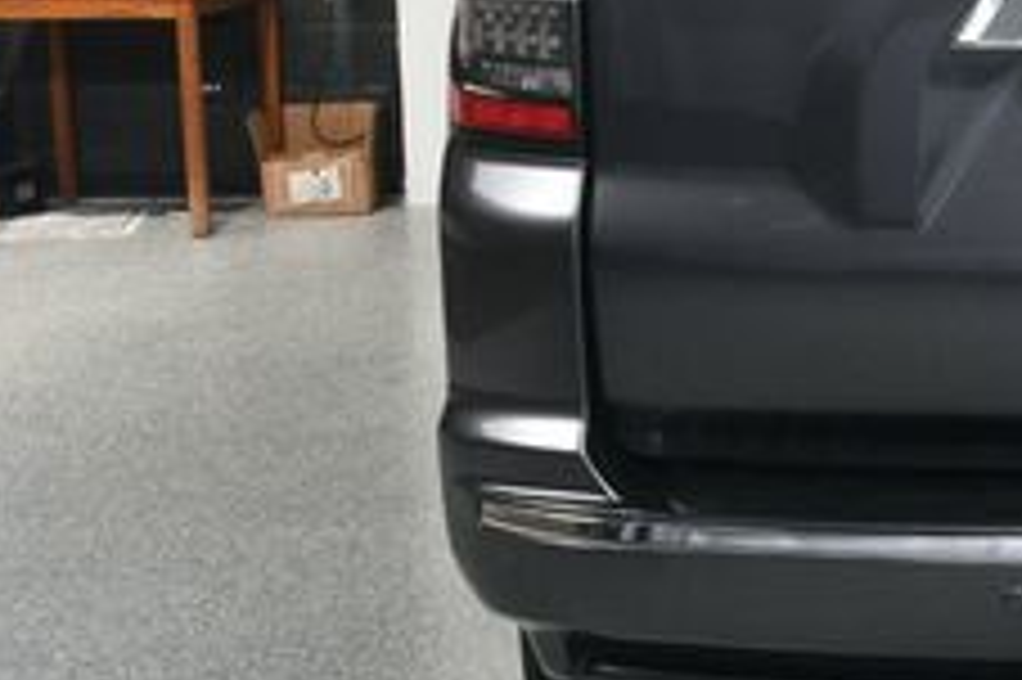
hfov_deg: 19.8
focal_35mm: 96
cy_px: 221
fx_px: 2723
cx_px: 1274
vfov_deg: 14.2
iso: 100
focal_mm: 23
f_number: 10
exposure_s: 1/160
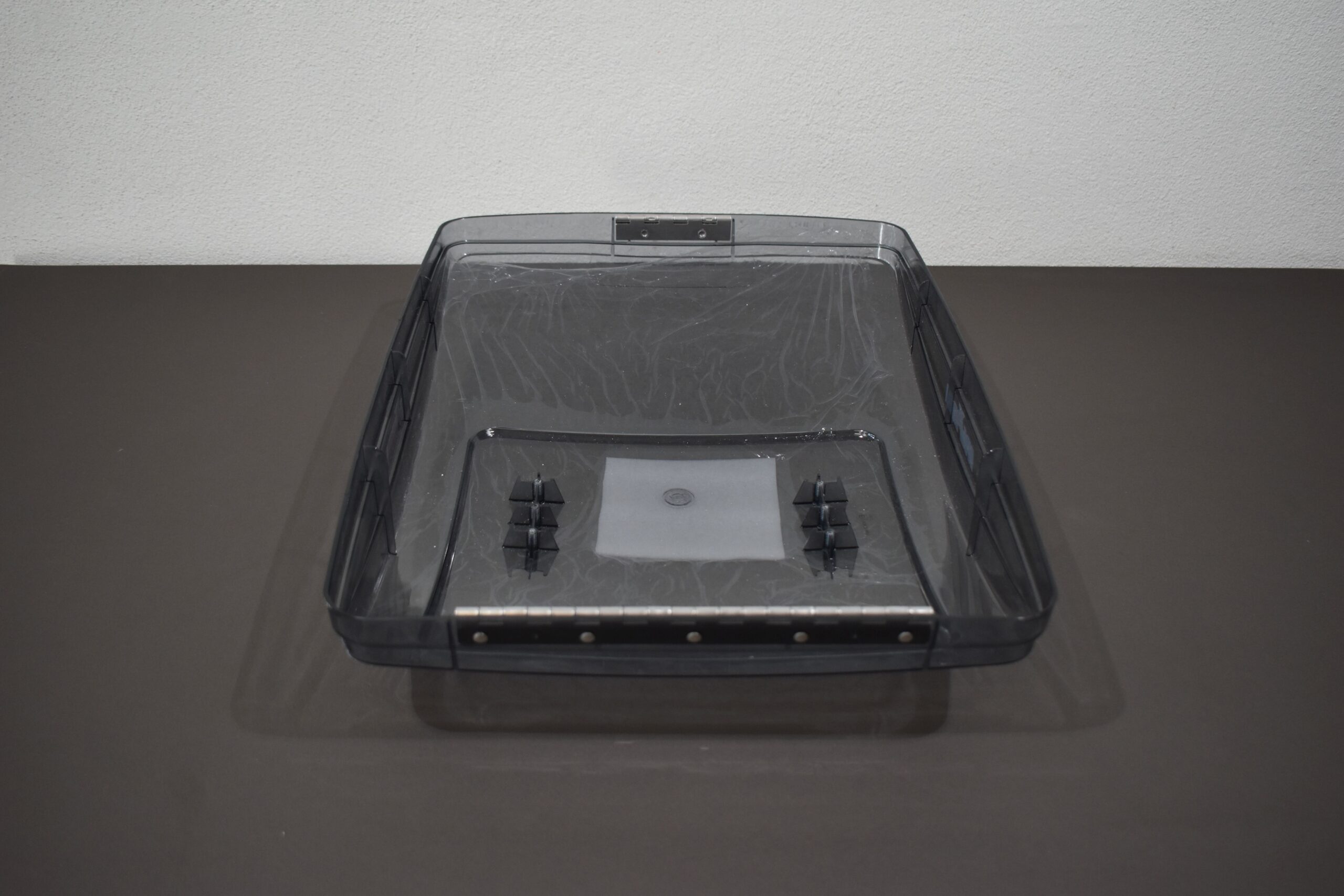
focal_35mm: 38
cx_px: 672
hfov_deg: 51.3
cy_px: 448
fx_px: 1400
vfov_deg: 35.5
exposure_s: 1/250
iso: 720
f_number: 4
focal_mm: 25
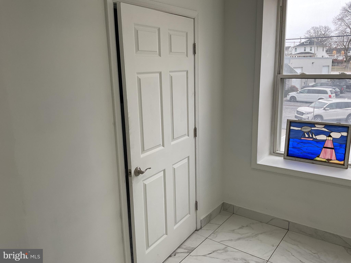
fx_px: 294
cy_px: 132
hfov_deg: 61.7
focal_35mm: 29
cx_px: 176
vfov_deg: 48.2
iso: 32
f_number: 1.8
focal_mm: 3
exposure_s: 1/120
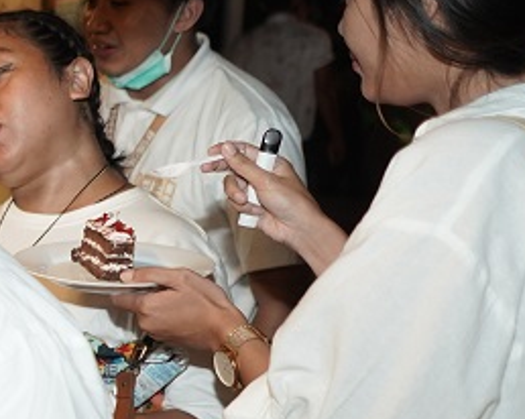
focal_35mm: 102
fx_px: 1584
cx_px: -454
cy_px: 423
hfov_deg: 15.7
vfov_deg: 14.8
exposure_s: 1/160
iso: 1250
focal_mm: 28
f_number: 2.2
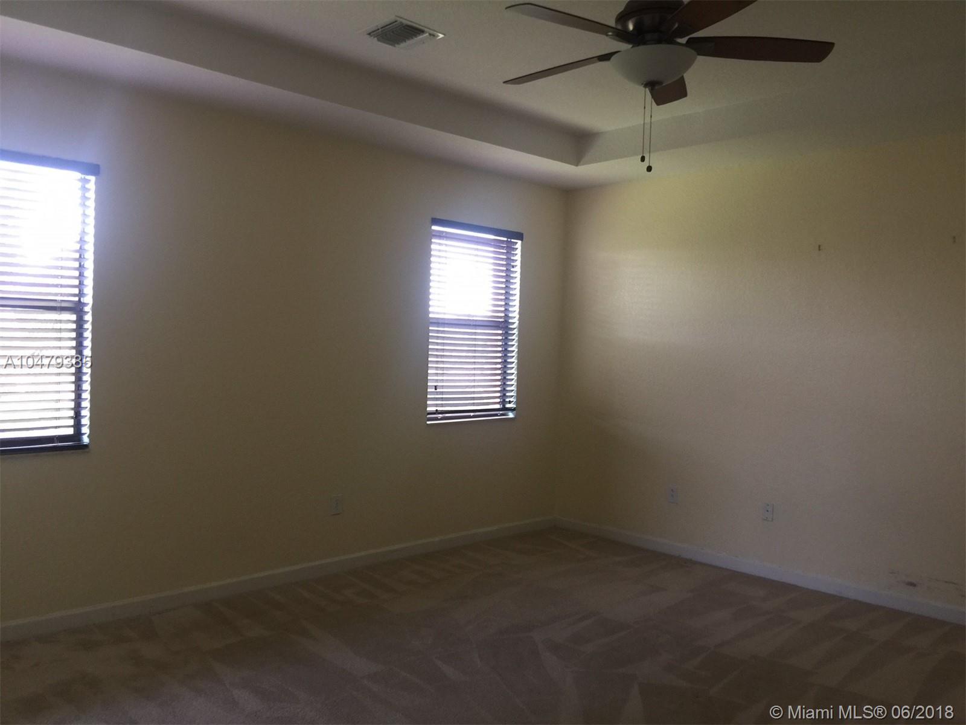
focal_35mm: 29
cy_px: 362
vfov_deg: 48.2
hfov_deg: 61.7
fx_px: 809
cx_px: 483
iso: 50
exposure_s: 1/15
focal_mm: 4.15
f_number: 2.2
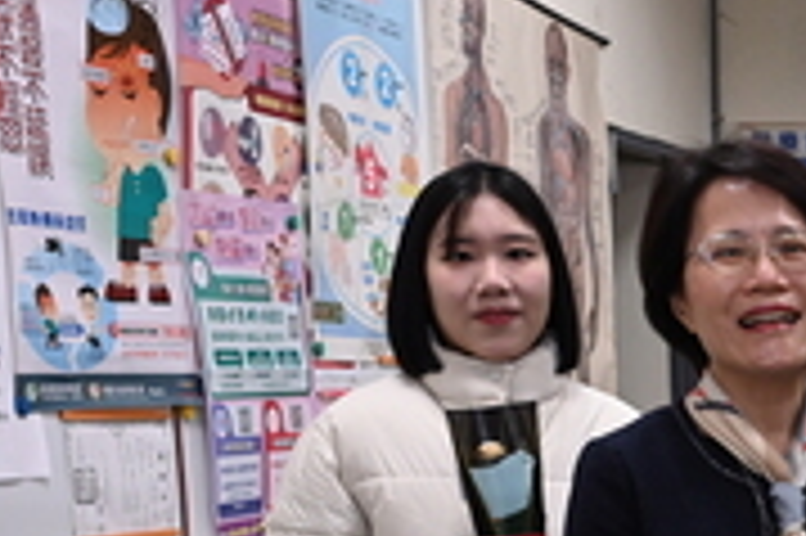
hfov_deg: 19.1
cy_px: 682
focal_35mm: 94
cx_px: 1193
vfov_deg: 14.0
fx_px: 2103
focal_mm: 24
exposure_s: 1/160
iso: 1000
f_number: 4
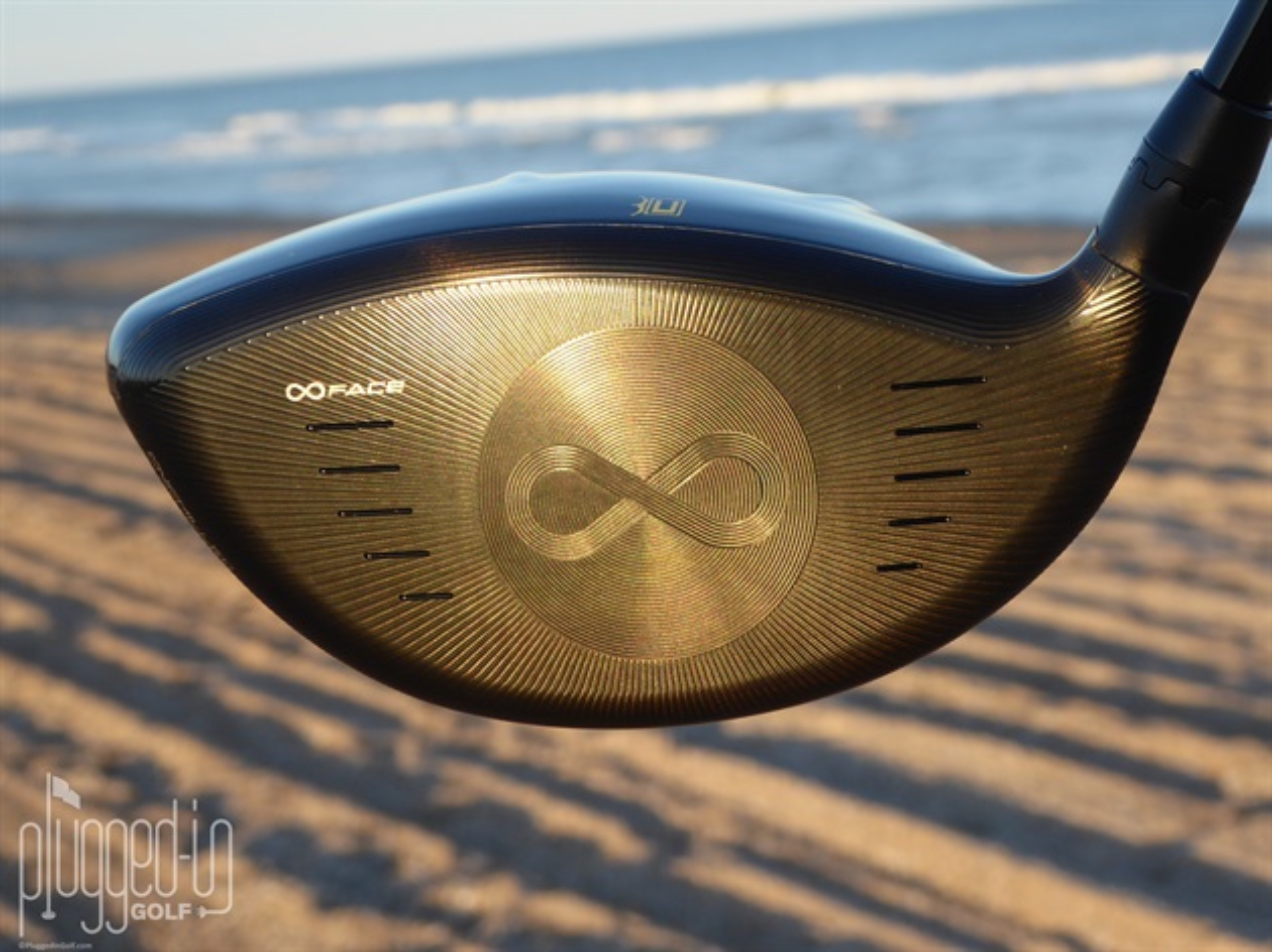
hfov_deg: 23.0
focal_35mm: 85
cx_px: 636
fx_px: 3122
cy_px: 476
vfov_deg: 17.4
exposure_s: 1/125
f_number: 4.7
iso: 80
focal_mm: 14.1
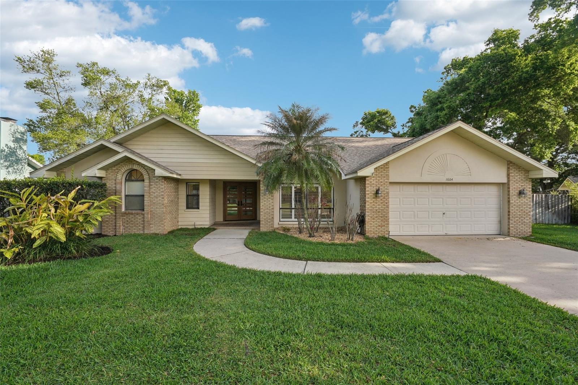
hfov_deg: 100.4
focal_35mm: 15
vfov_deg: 77.3
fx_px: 241
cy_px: 192
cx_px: 289
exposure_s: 1/400
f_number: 8
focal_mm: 15
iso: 400
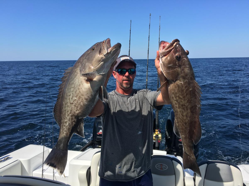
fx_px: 209
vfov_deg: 48.2
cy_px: 93
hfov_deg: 61.7
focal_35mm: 29
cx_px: 124
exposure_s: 1/1326
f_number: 2.2
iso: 25
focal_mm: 4.15
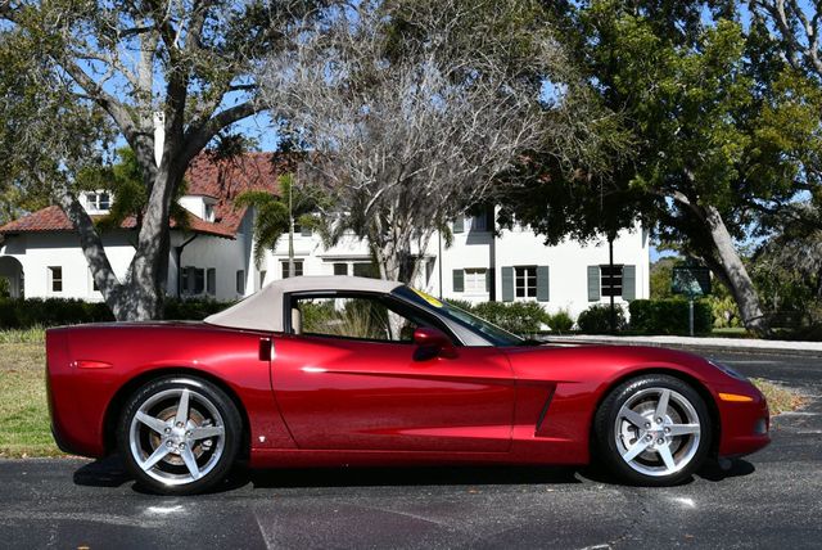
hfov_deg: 38.2
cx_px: 411
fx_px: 1188
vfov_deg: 26.0
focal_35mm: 52
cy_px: 275
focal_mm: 26
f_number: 9
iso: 100
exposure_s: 1/320
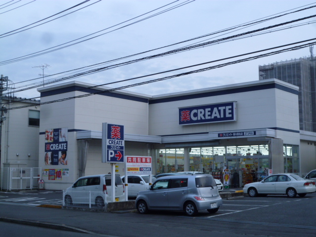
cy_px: 118
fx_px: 456
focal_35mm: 50
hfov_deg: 38.2
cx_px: 158
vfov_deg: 29.1
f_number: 4
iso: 100
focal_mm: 8.9
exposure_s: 1/50
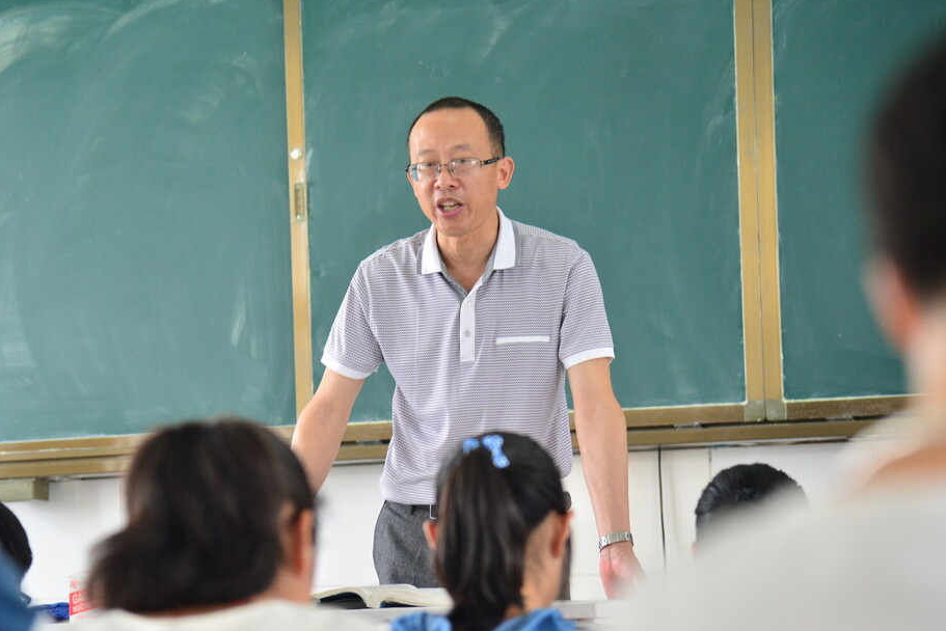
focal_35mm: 158
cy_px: 351
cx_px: 413
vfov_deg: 8.7
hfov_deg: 13.0
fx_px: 4153
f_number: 4.5
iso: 1250
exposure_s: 1/160
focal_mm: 120
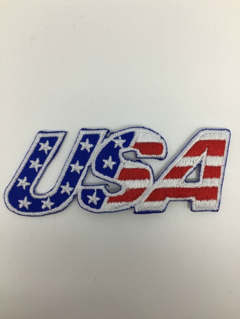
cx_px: 120
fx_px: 268
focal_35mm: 29
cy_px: 160
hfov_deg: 48.2
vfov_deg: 61.7
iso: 40
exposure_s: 1/100
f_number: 2.2
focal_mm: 4.15
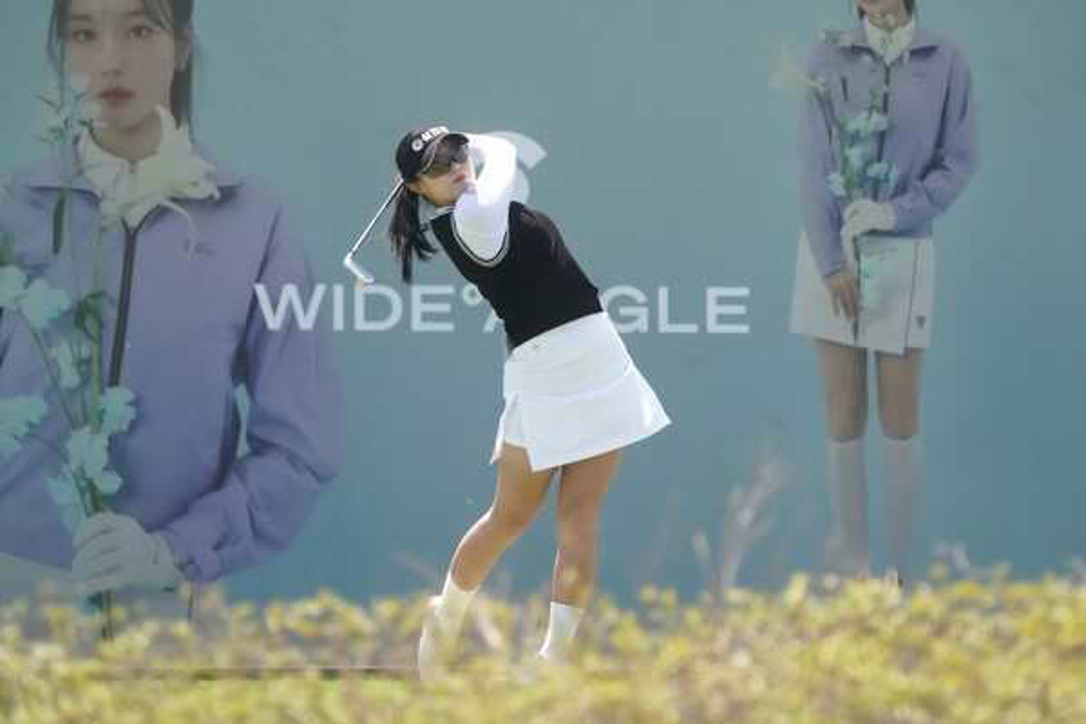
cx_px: 543
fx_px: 19094
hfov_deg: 3.3
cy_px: 362
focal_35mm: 633
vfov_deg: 2.2
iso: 5000
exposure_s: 1/4000
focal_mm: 633
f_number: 9
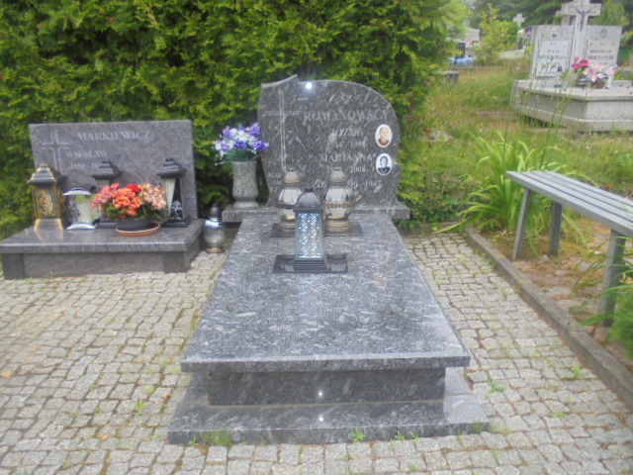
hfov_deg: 61.7
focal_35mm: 29
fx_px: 530
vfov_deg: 48.2
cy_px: 238
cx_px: 316
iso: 100
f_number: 3.7
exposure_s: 1/40
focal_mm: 5.3
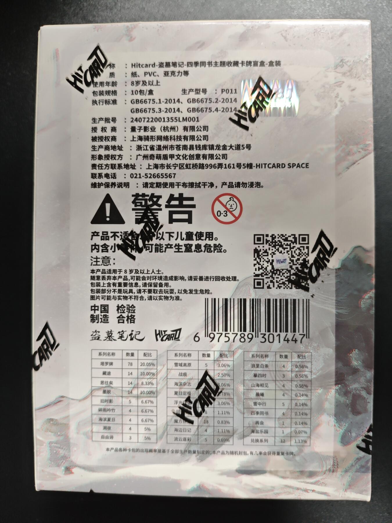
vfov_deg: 67.3
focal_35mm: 26
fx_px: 393
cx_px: 196
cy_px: 262
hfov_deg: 53.1
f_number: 1.5
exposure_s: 1/100
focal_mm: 4.94
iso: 640
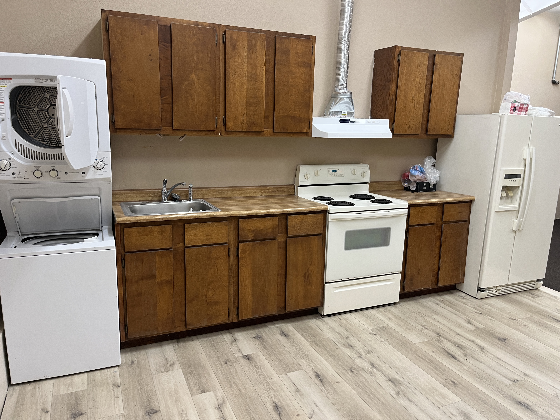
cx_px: 280
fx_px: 421
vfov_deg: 53.1
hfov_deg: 67.3
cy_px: 210
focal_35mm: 26
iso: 100
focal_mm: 5.1
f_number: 1.6
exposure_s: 1/60
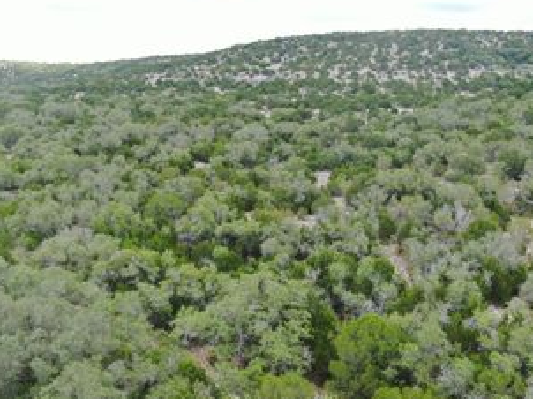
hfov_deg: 46.3
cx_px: 342
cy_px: 259
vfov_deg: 35.6
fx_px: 615
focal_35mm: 40
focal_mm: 4.89
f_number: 3
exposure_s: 1/240
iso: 100
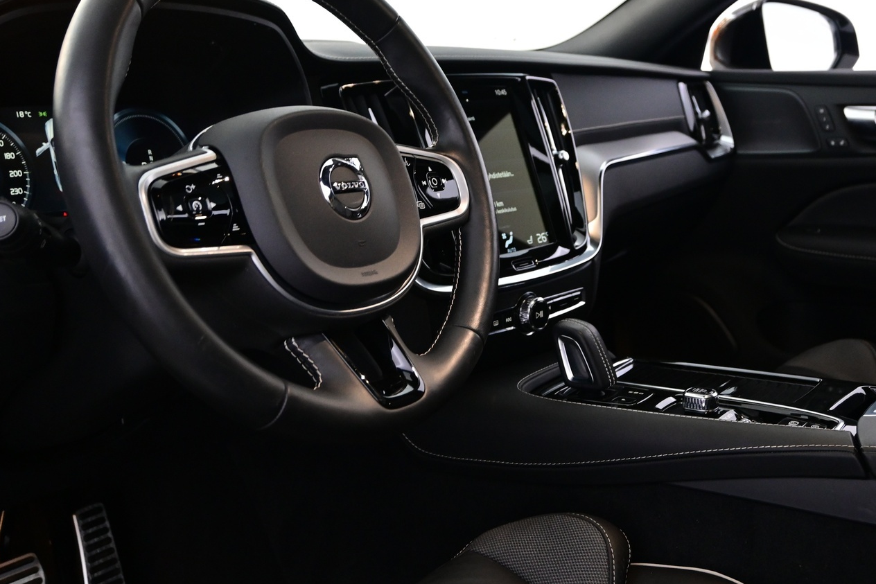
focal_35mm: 41
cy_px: 240
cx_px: 500
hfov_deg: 46.9
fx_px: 1006
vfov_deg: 32.3
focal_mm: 21.5
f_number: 4
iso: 2000
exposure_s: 1/30
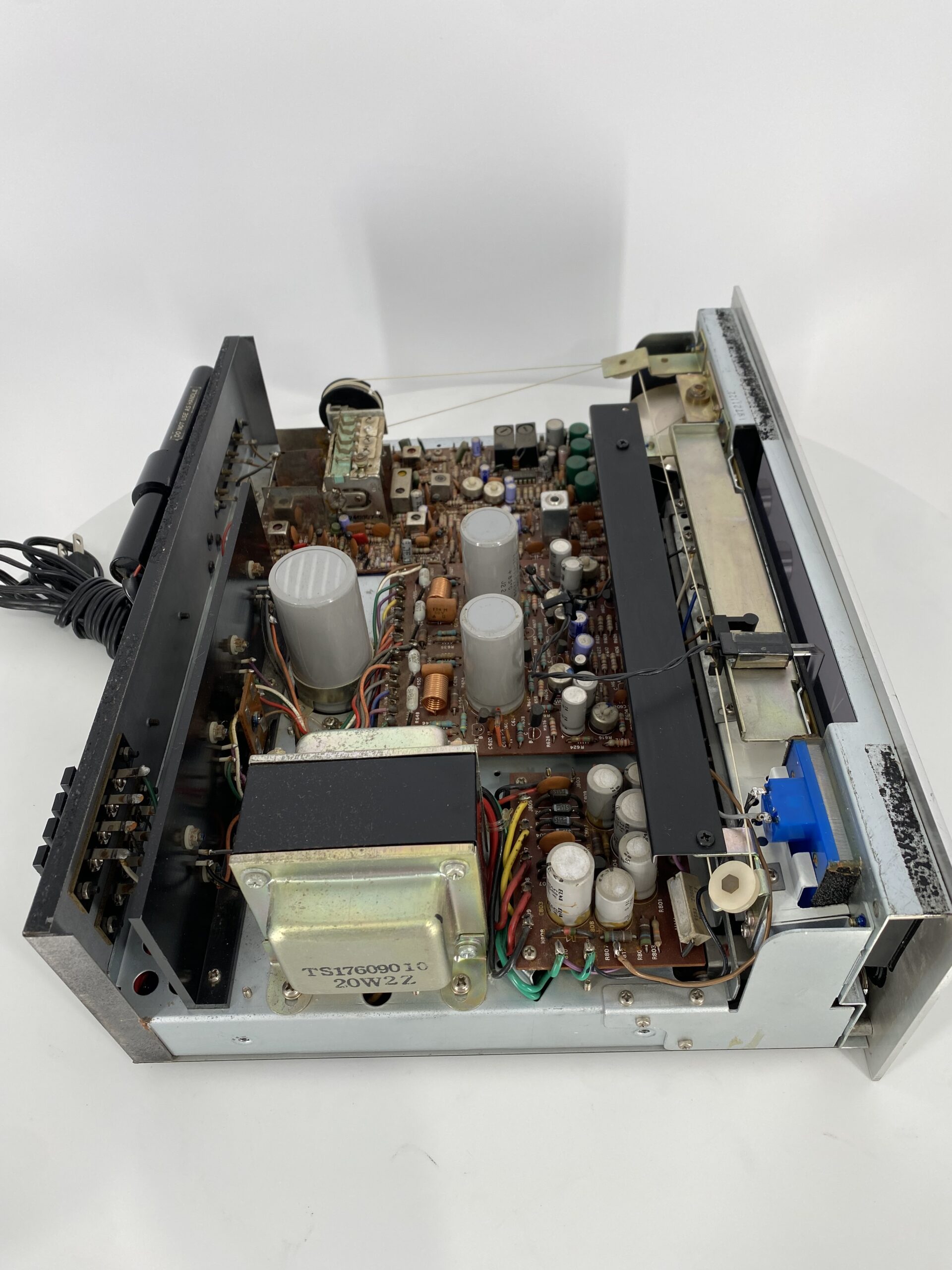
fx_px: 953
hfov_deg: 53.1
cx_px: 476
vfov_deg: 67.3
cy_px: 635
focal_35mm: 26
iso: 32
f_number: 1.8
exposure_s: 1/177
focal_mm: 4.25
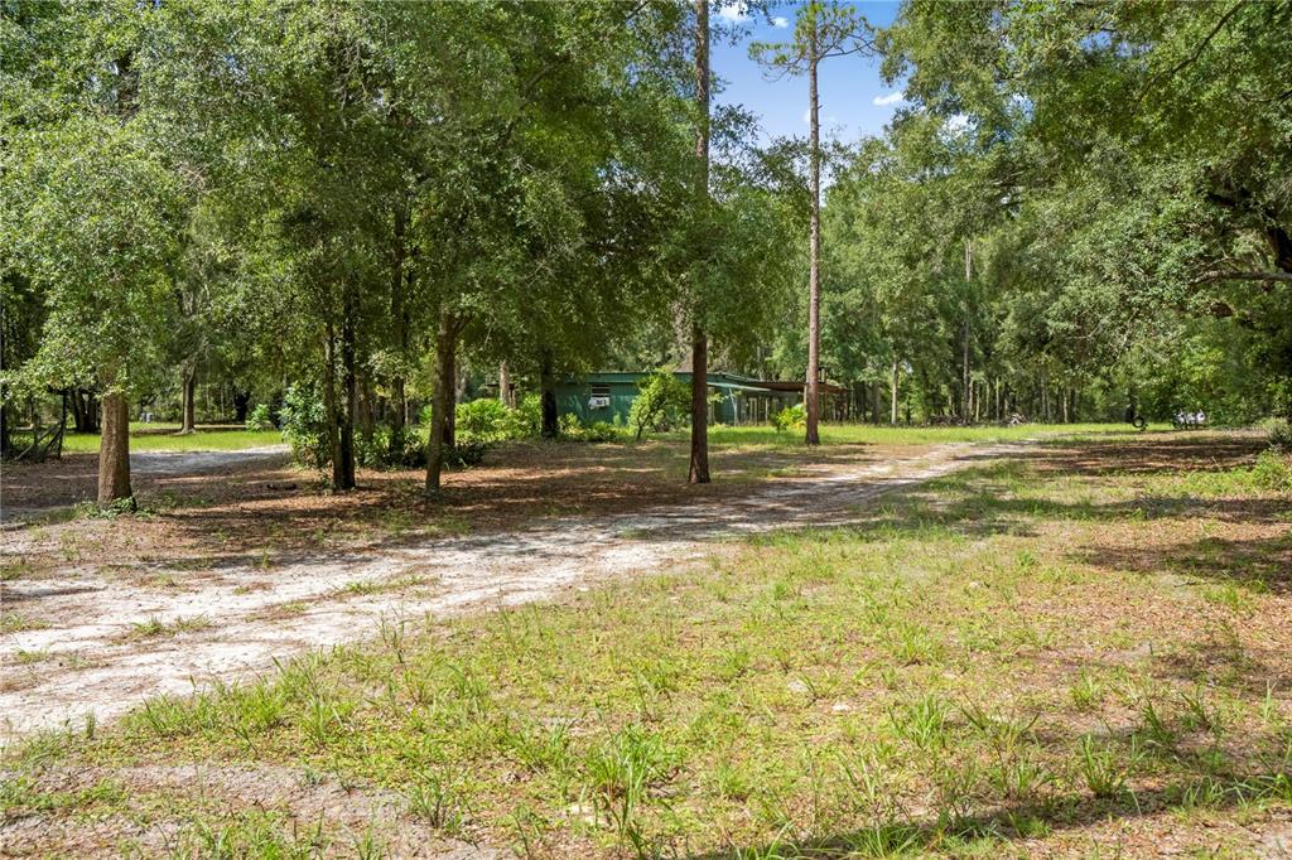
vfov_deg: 43.6
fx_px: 1076
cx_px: 646
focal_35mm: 30
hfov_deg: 61.9
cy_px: 430
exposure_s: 1/4000
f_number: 8
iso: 250
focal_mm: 20
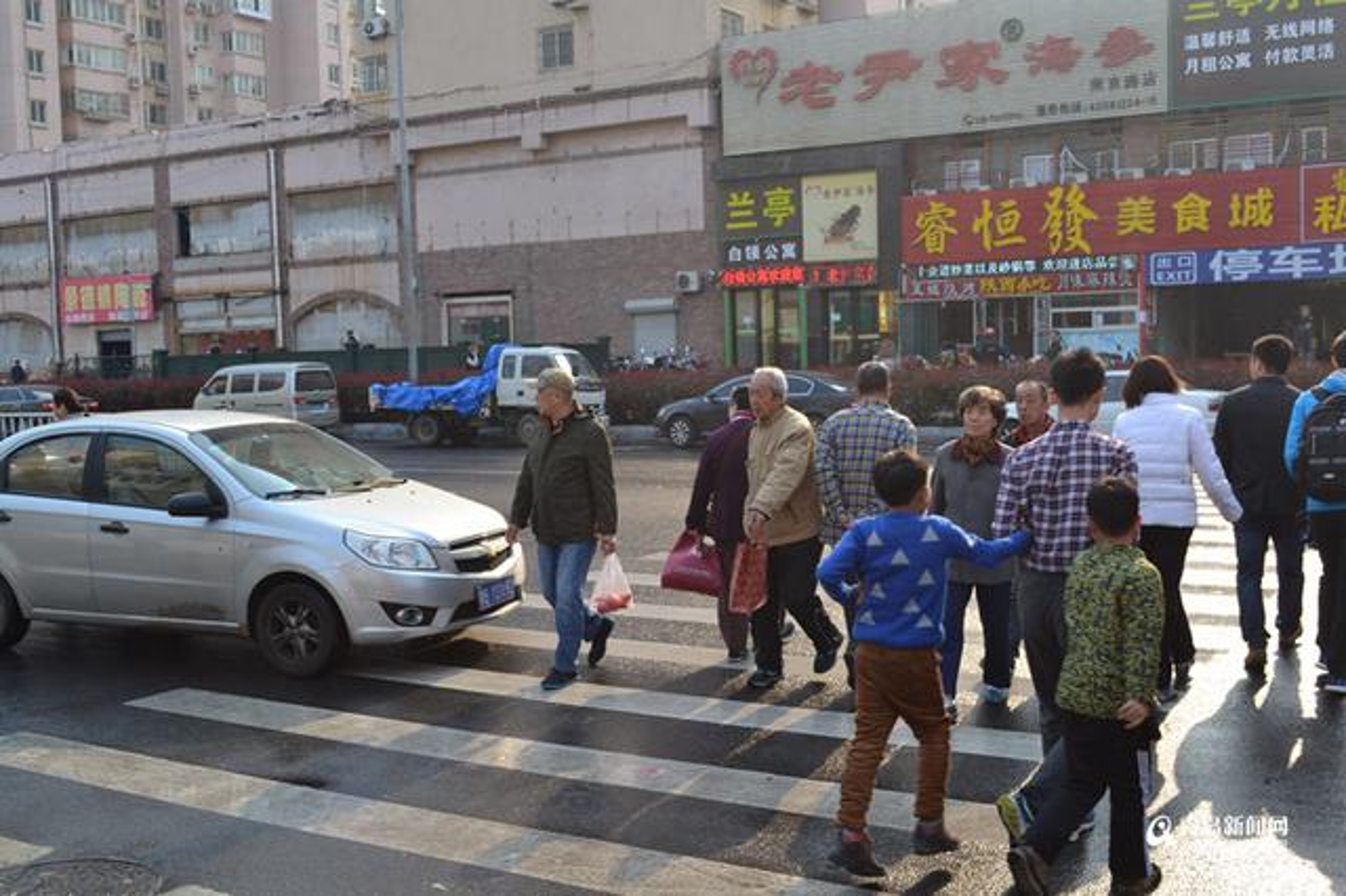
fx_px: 1457
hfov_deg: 49.6
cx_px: 673
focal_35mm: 39
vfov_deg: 34.2
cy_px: 448
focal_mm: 26
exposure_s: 1/250
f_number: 8
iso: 400
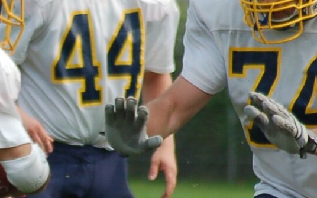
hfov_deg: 1.5
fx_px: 11905
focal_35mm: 1378
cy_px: 173
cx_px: -56
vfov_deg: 1.0
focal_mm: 220
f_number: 5.3
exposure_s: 1/800
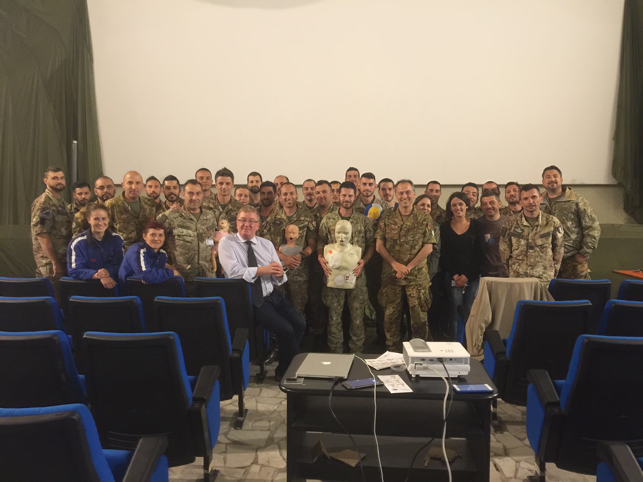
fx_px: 539
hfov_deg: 61.7
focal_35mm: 29
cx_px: 322
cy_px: 241
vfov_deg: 48.2
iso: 125
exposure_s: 1/8
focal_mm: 4.15
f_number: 2.2
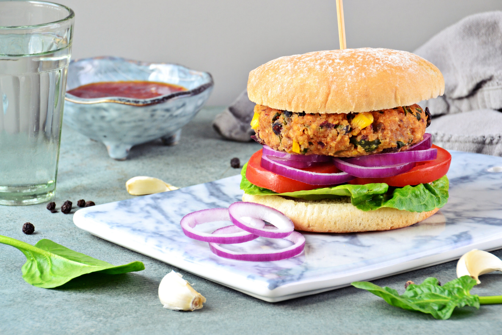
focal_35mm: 300
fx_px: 4183
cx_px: 251
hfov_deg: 6.9
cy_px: 168
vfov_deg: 4.6
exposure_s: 1/13
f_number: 13
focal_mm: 200
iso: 400
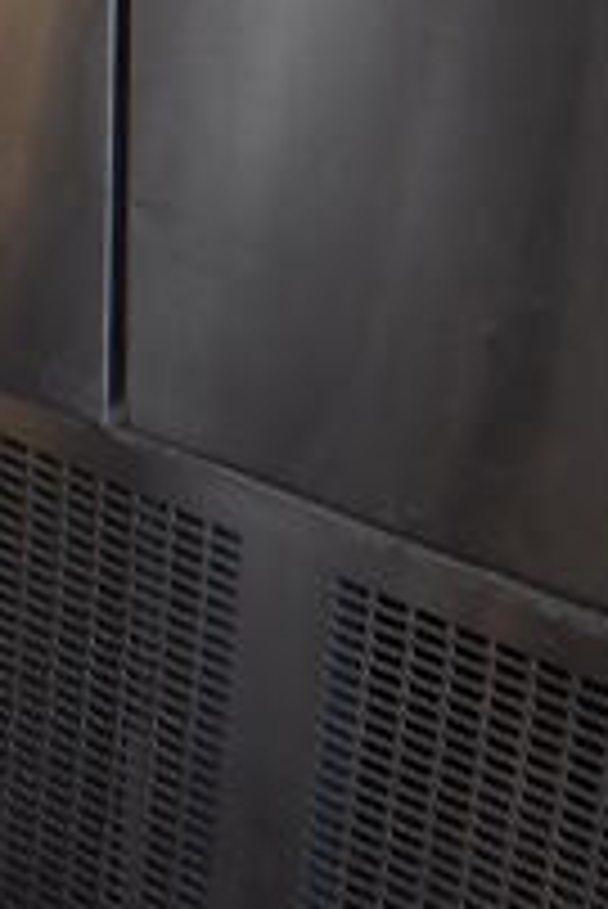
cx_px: 428
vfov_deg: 15.6
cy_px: -403
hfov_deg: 11.2
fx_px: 3085
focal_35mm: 122
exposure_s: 1/250
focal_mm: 18
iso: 500
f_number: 3.5
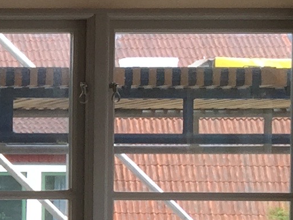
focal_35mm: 186
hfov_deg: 9.4
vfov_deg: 7.9
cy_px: 240
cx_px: -435
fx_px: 1575
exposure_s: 1/174
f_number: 2.2
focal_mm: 4.15
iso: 32
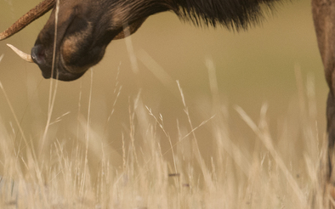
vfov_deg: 0.5
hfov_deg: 0.8
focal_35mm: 2721
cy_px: -50
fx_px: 24835
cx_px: 38
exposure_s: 1/400
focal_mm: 600
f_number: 4.5
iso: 400
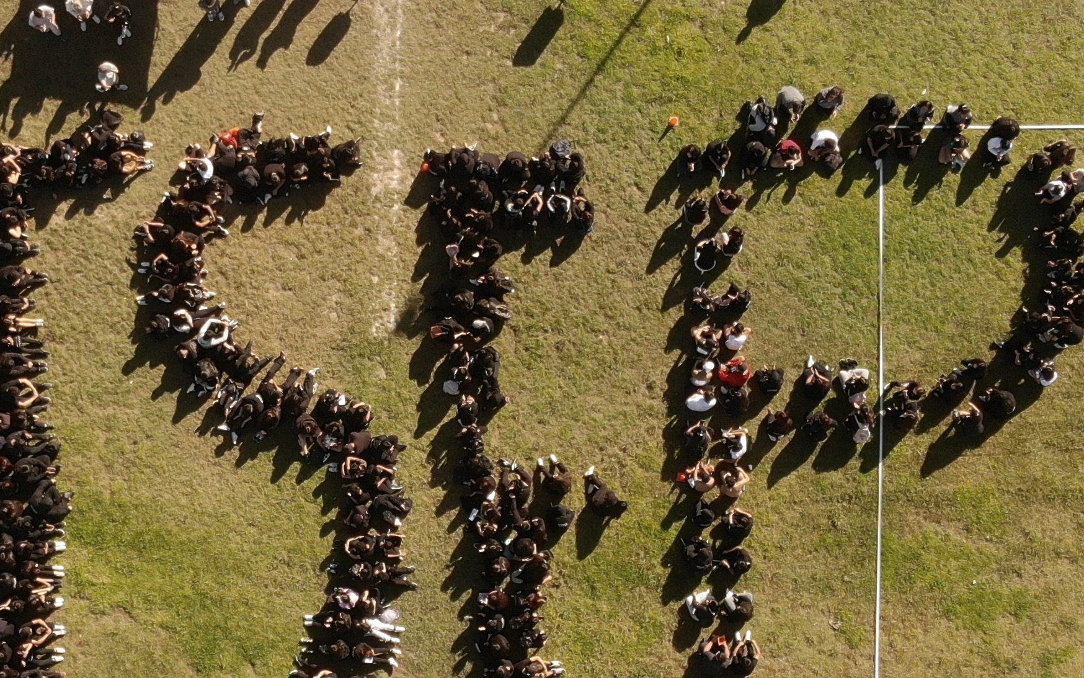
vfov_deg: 21.9
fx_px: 1743
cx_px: 347
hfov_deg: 34.2
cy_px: 453
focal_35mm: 59
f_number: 2.8
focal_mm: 4.5
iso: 100
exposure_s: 1/520
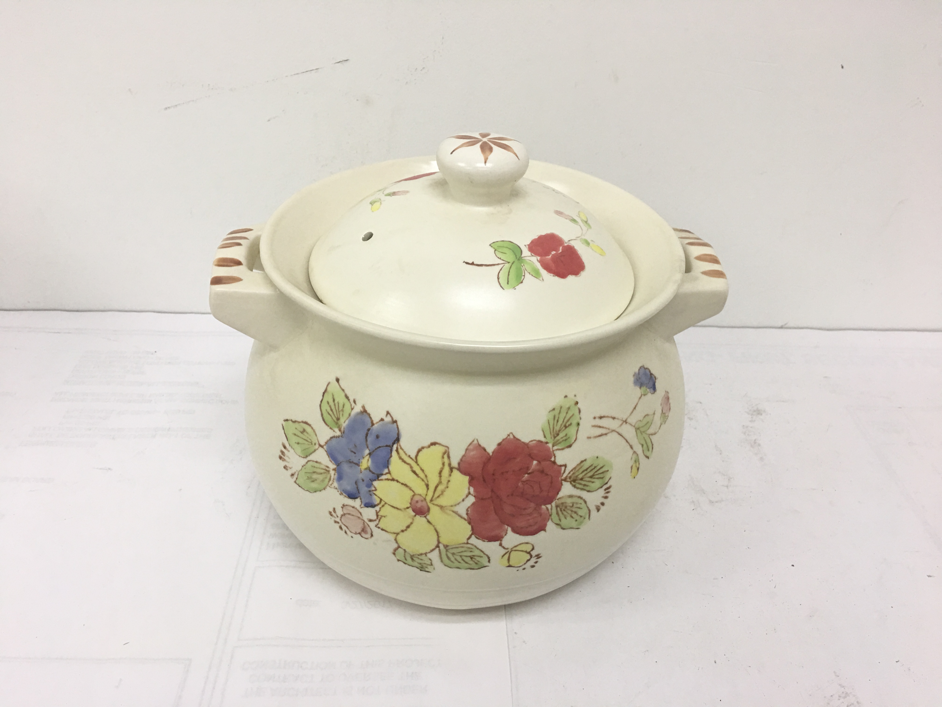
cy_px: 354
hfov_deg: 61.7
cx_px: 471
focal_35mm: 29
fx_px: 789
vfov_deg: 48.2
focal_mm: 4.15
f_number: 2.2
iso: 32
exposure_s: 1/30
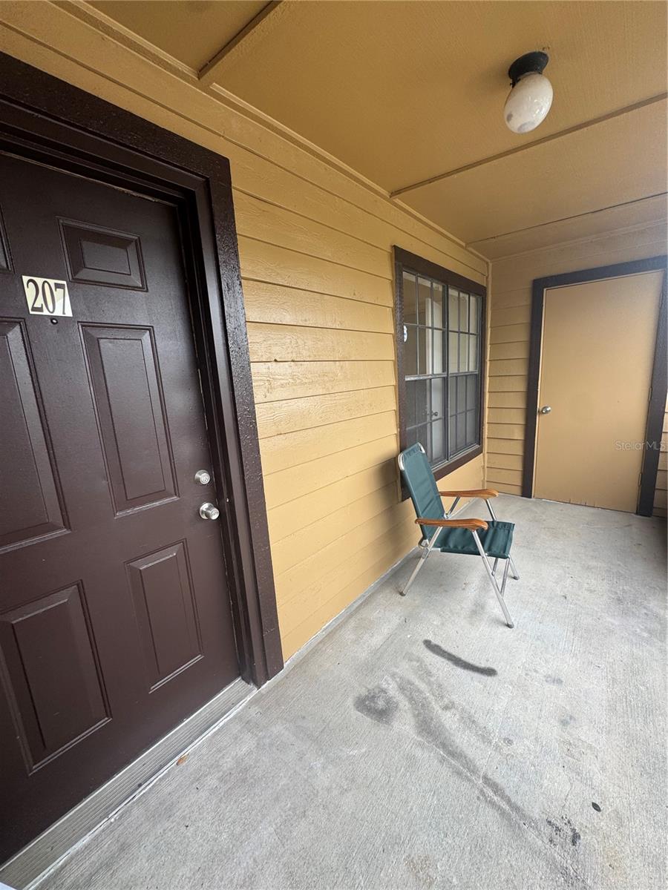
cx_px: 334
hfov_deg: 85.7
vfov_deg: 102.1
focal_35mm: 14
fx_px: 360
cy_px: 445
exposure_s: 1/99
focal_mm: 2.22
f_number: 2.2
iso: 40
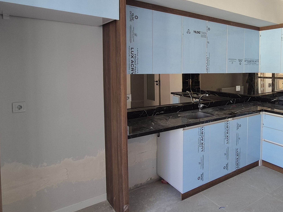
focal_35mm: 26
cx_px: 214
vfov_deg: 52.4
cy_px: 76
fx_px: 213
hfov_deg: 63.1
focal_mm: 1.74
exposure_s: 1/50
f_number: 2.2
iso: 50
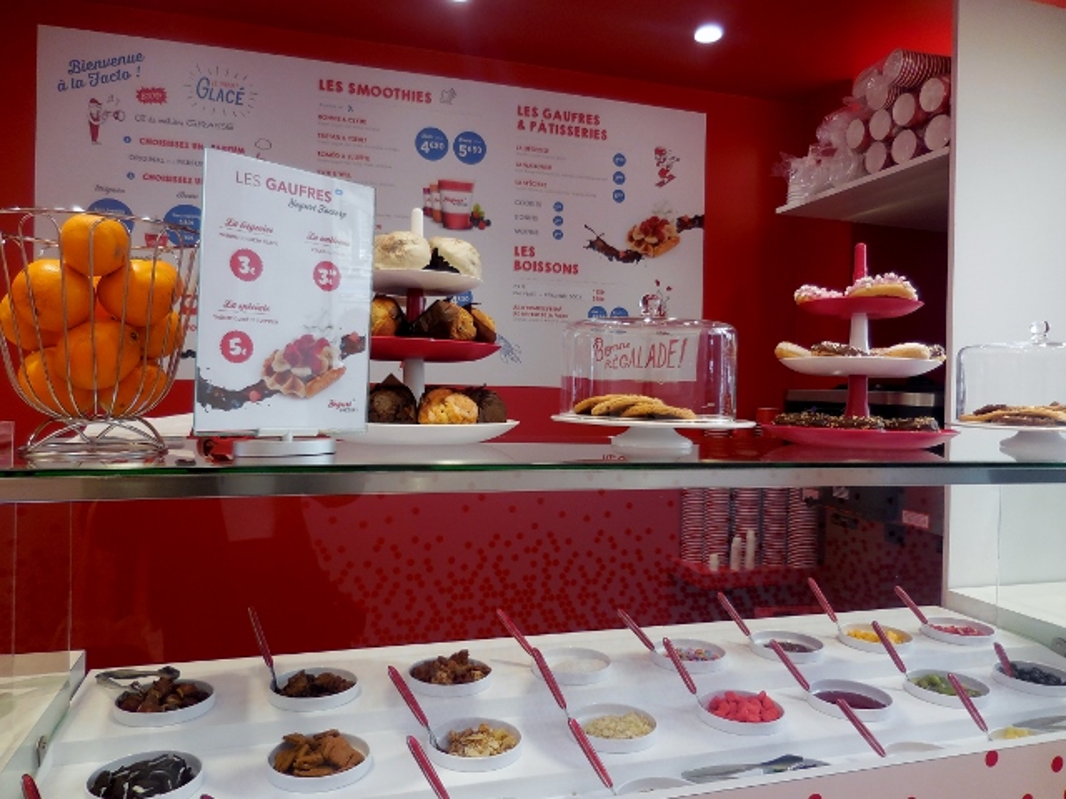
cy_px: 400
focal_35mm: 25
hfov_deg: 69.4
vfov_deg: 54.9
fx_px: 770
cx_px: 533
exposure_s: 1/100
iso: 125
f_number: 3.3
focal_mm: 4.5
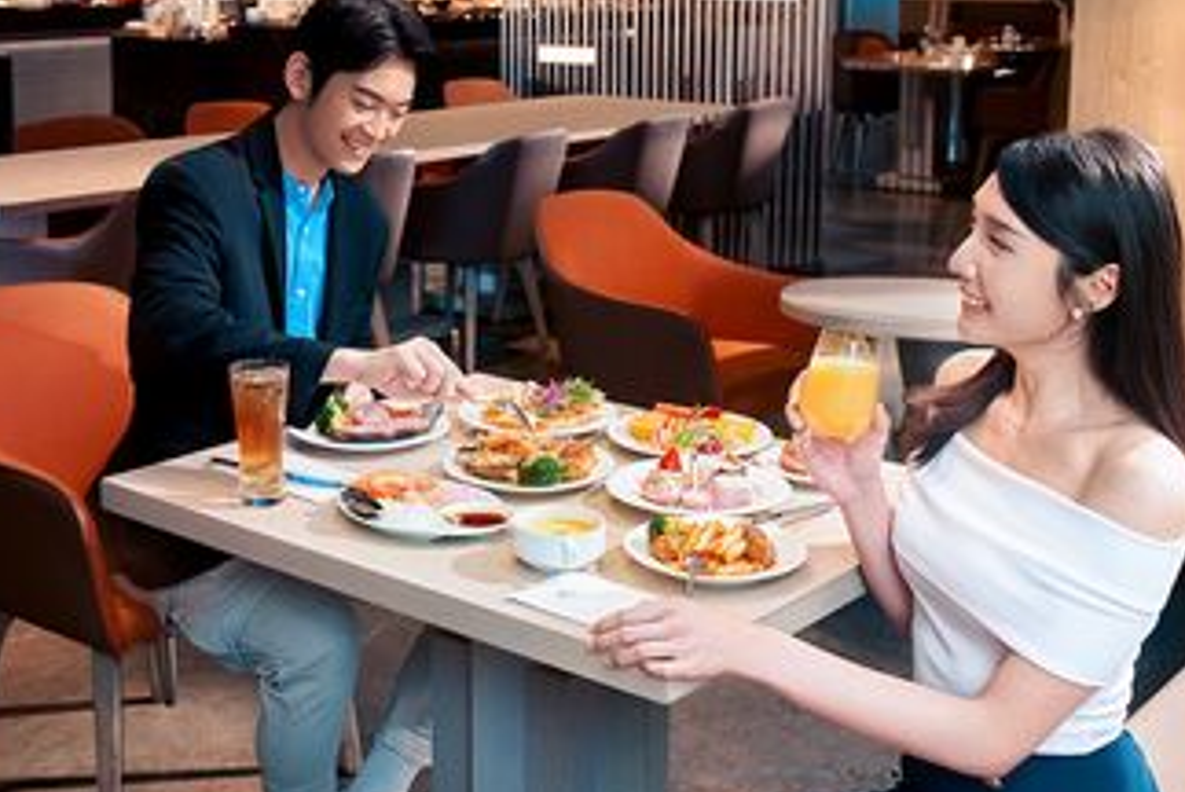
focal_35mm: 52
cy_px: 200
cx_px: 473
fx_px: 1713
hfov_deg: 38.0
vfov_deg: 25.7
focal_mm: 28
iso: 1000
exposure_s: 1/50
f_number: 4.5
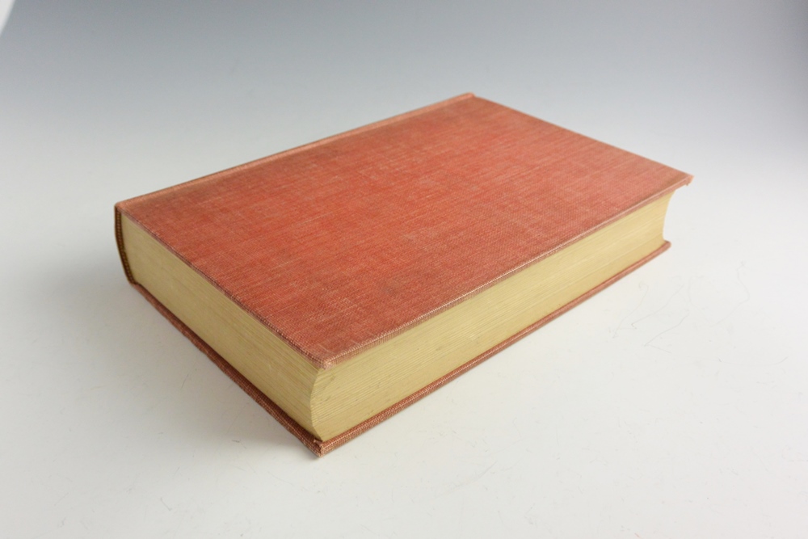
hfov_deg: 53.1
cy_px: 270
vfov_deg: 36.9
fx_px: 808
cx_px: 404
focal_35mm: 36
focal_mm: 13.6
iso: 560
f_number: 4
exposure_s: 1/60
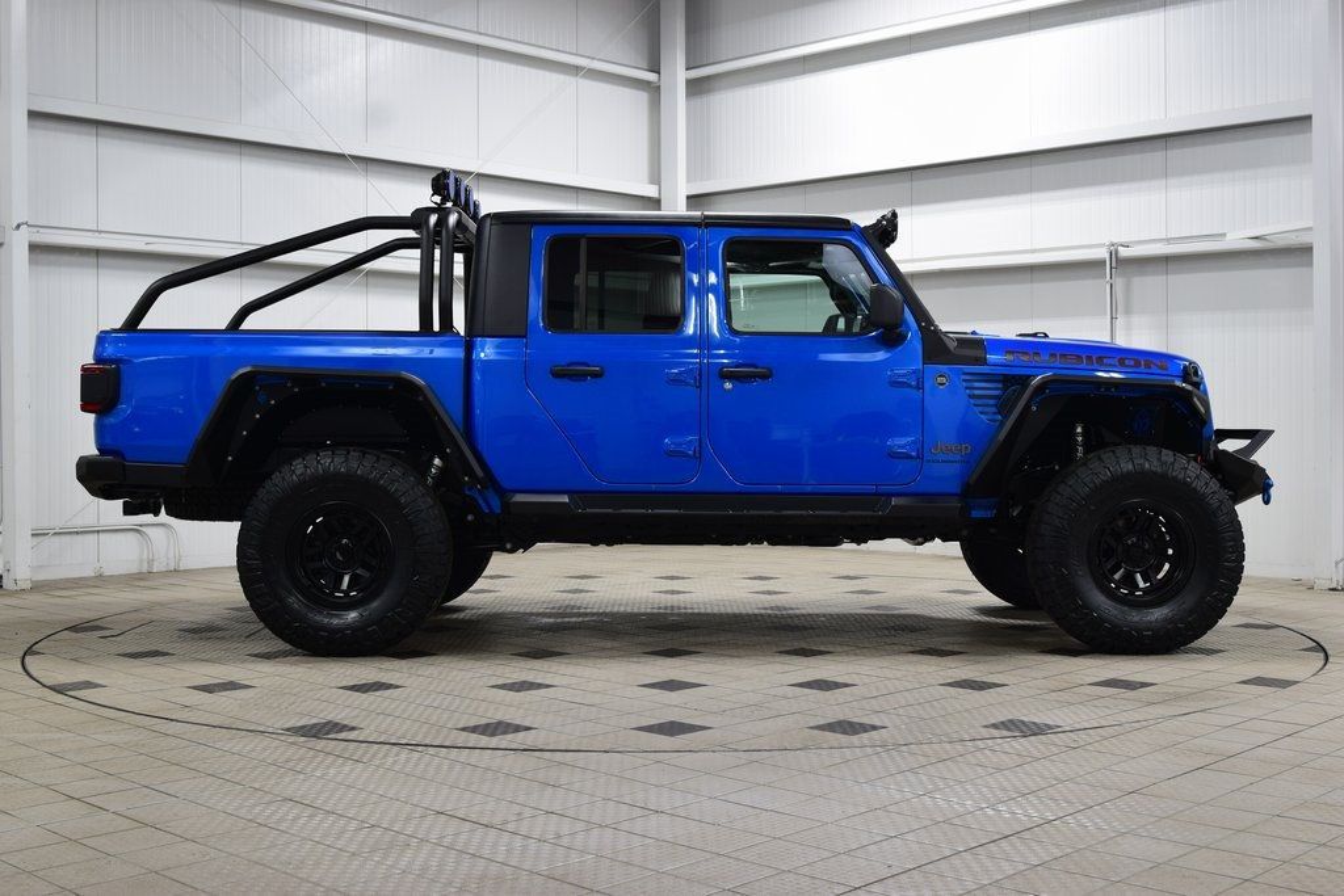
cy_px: 448
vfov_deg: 30.9
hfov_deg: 45.0
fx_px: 1624
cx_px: 672
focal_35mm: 44
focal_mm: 29
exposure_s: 1/15
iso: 400
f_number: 6.3
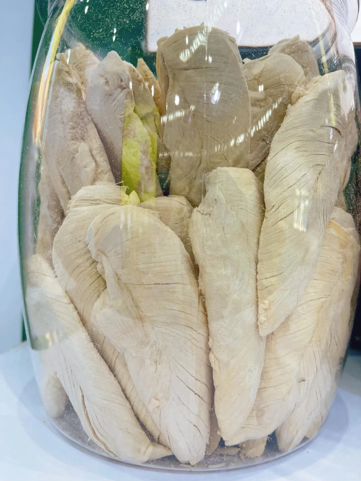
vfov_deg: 69.4
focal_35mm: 25
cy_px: 240
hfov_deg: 54.9
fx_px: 348
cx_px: 180
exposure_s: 1/100
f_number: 1.6
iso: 40
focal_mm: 5.1
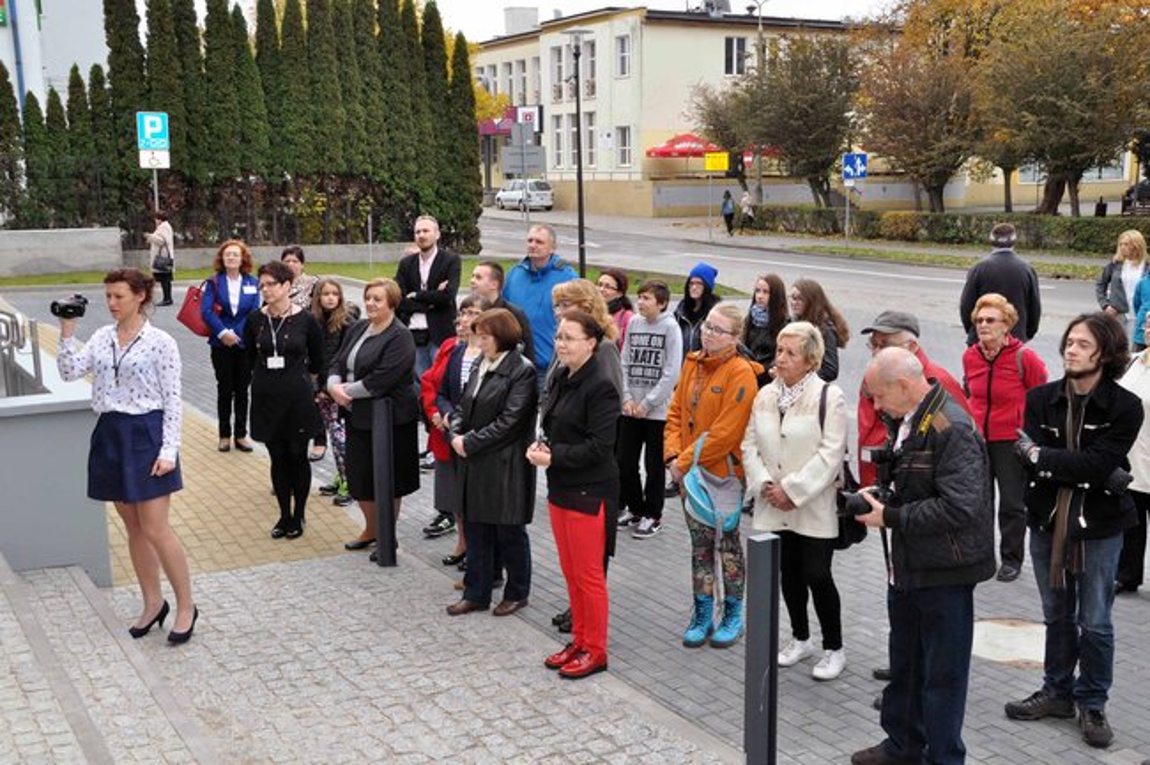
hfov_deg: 51.3
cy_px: 382
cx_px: 575
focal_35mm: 38
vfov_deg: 35.4
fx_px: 1197
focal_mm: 25
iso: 800
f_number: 13
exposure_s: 1/160
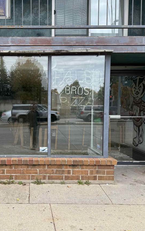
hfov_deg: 32.7
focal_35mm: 38
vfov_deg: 51.5
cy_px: 121
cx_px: 29
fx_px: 240
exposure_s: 1/528
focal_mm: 6.76
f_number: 1.78
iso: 80
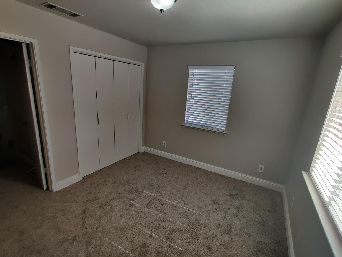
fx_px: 128
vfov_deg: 89.9
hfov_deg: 106.2
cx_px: 171
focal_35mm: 13
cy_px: 128
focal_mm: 2.25
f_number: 2.2
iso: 200
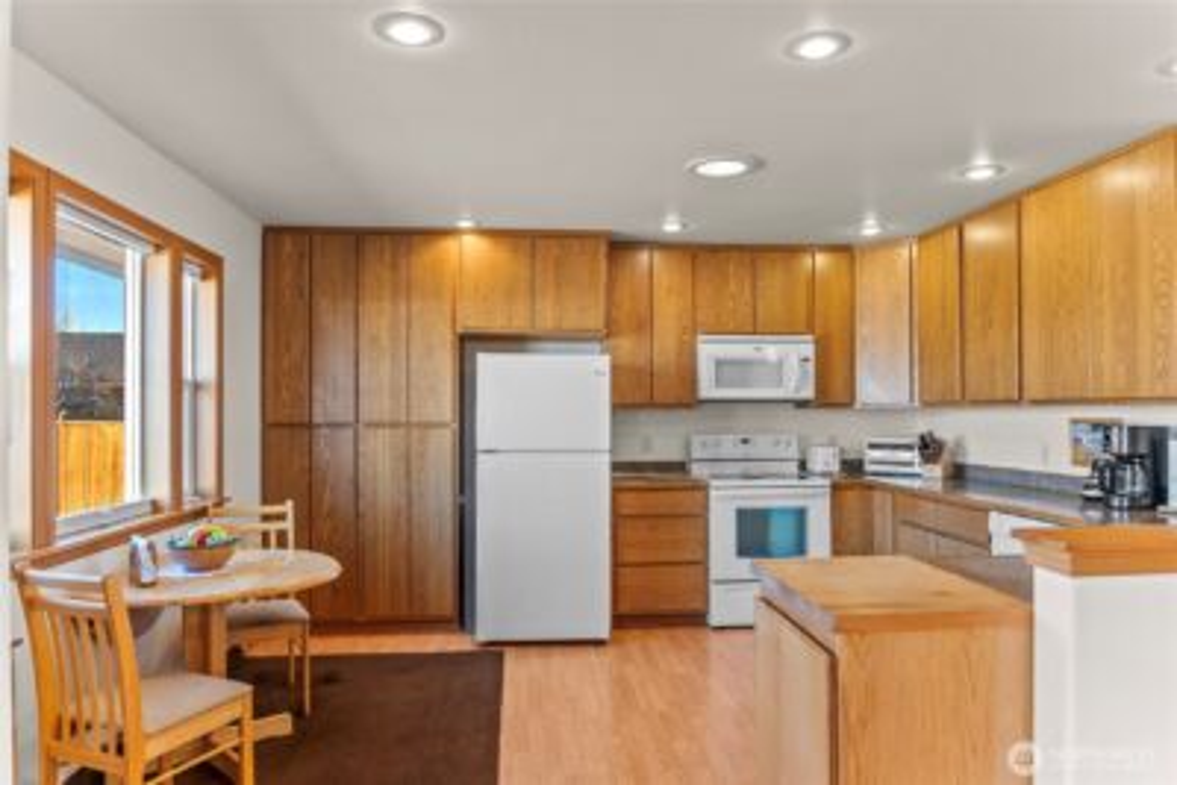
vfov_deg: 53.2
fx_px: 785
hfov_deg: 73.7
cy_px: 392
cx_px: 588
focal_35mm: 24
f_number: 2.8
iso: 200
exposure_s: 1/50
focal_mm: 24
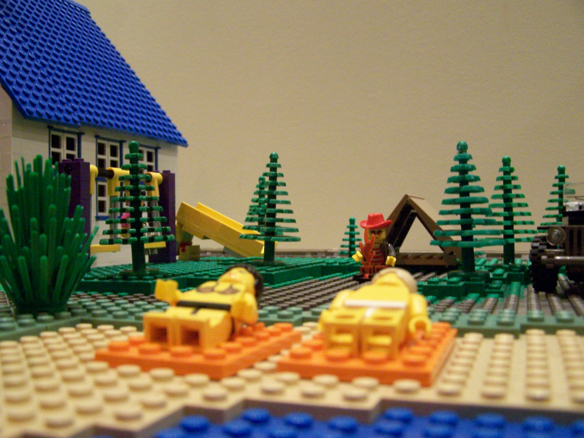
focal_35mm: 38
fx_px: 641
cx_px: 292
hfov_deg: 49.0
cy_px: 219
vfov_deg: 37.7
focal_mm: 6.3
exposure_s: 1/25
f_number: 2.8
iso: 400
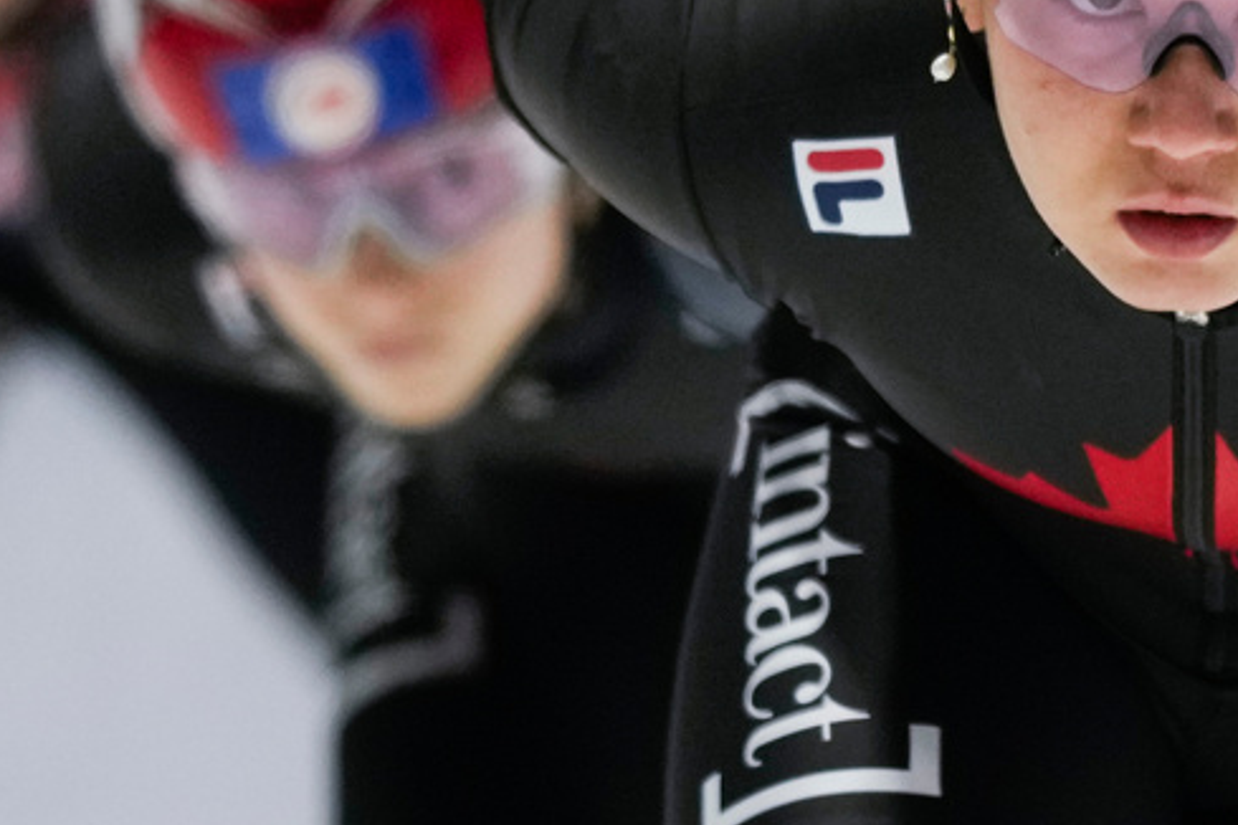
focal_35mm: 837
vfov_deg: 1.6
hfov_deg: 2.5
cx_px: 899
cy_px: 211
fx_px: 28781
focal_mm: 400
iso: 2000
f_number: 2.8
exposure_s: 1/1600
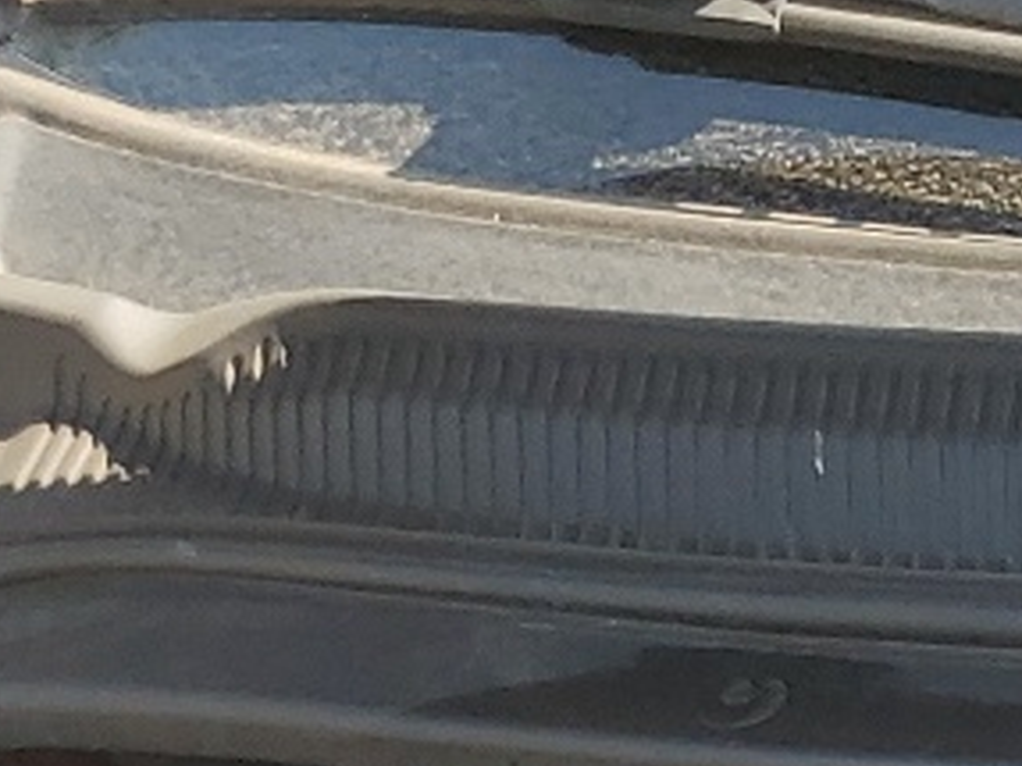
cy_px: 1532
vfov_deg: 9.5
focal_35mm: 145
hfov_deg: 11.7
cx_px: 2286
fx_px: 4279
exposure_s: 1/500
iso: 50
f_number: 1.5
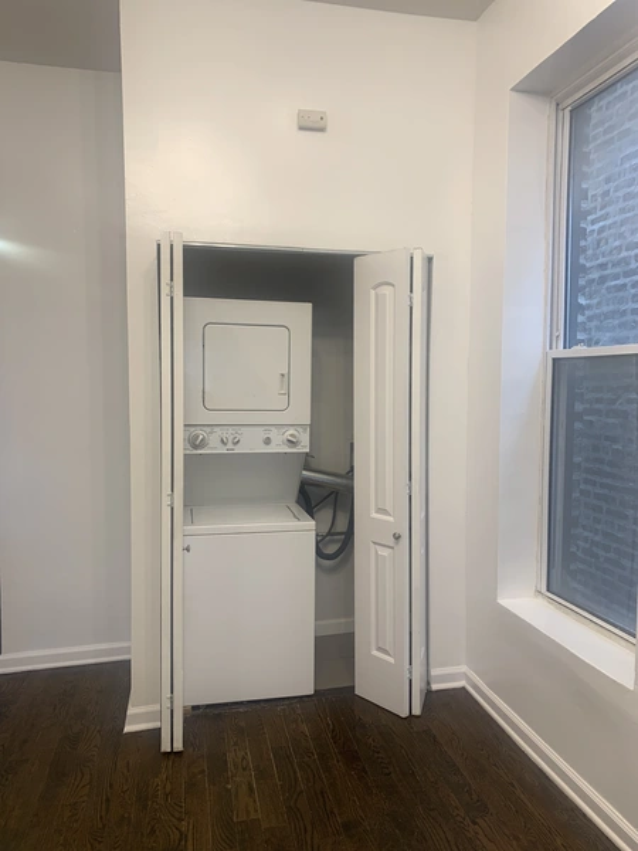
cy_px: 426
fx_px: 639
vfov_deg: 67.3
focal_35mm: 26
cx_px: 319
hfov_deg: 53.1
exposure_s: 1/120
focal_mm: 4.25
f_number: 1.8
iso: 50
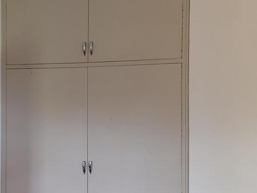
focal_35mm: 49
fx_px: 364
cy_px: 111
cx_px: 54
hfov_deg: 37.6
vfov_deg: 29.6
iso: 267
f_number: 1.8
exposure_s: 1/25
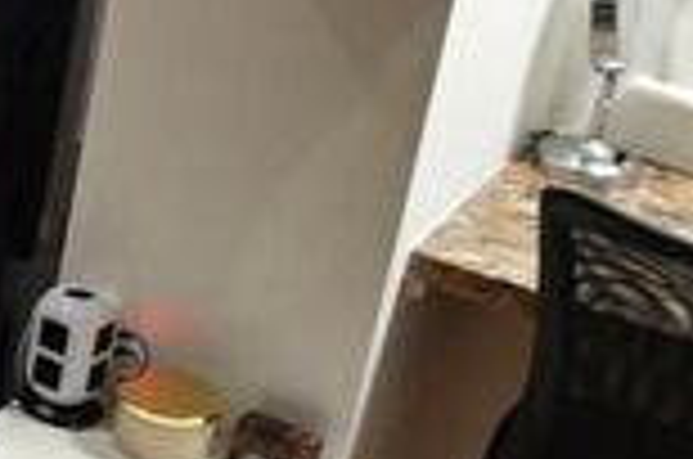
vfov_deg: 11.1
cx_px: -860
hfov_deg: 13.3
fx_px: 2363
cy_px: 236
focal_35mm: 123
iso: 800
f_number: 3.5
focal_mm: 18
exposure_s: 1/50
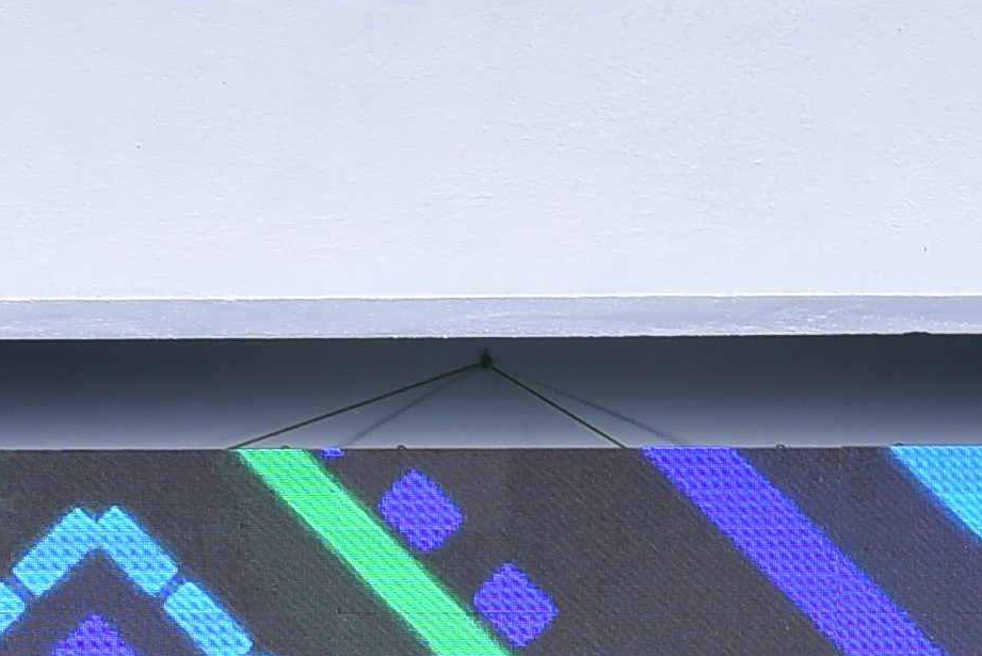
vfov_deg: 6.1
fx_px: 5703
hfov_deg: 9.7
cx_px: -284
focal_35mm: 209
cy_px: 1874
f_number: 5.6
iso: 320
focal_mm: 32
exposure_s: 1/125
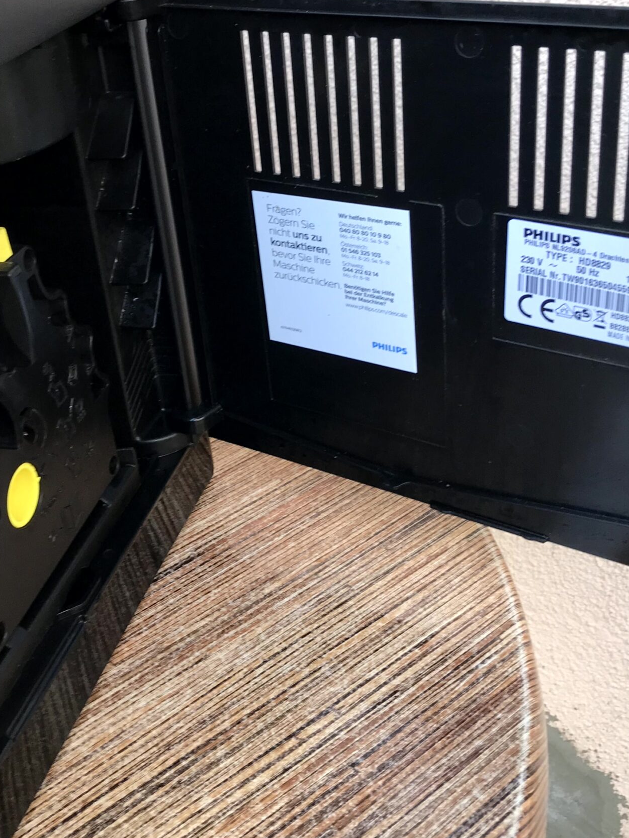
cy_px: 333
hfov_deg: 33.6
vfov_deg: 43.6
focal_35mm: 43
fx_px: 1041
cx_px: 278
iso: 32
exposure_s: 1/100
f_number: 1.8
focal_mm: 3.99
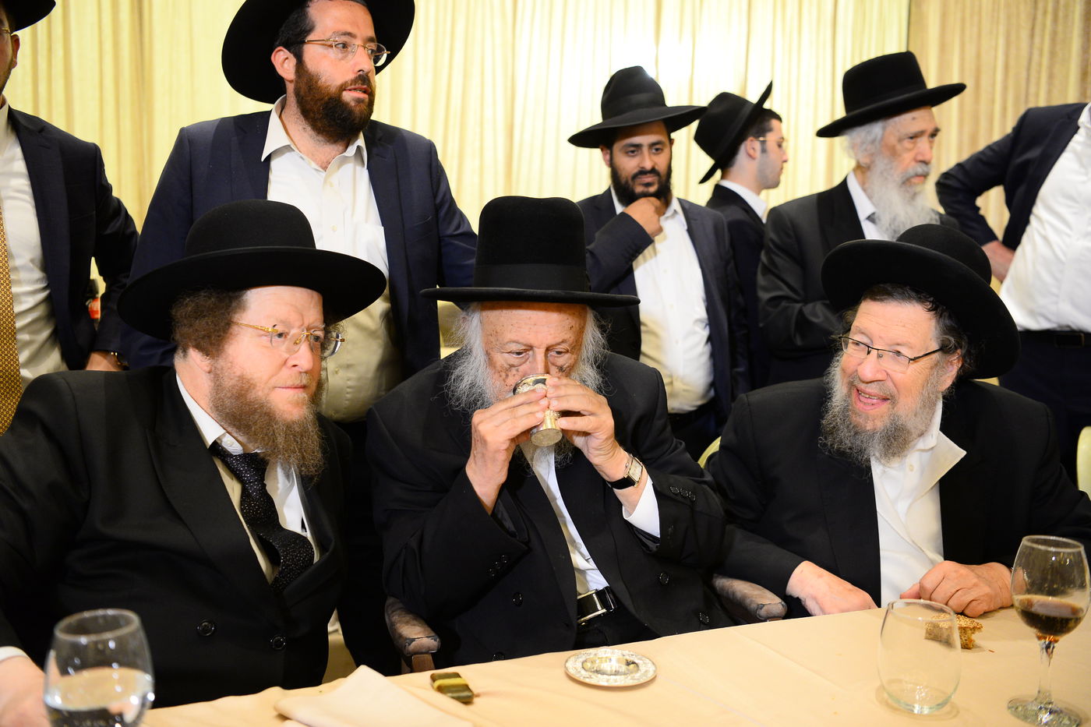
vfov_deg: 41.1
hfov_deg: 58.7
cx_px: 546
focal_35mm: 32
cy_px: 364
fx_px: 970
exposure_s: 1/160
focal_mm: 32
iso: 2000
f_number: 3.2
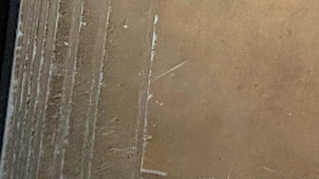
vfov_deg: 8.5
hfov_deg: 13.5
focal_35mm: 131
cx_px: 677
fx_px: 1107
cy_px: -249
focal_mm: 4.25
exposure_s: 1/51
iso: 320
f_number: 1.8
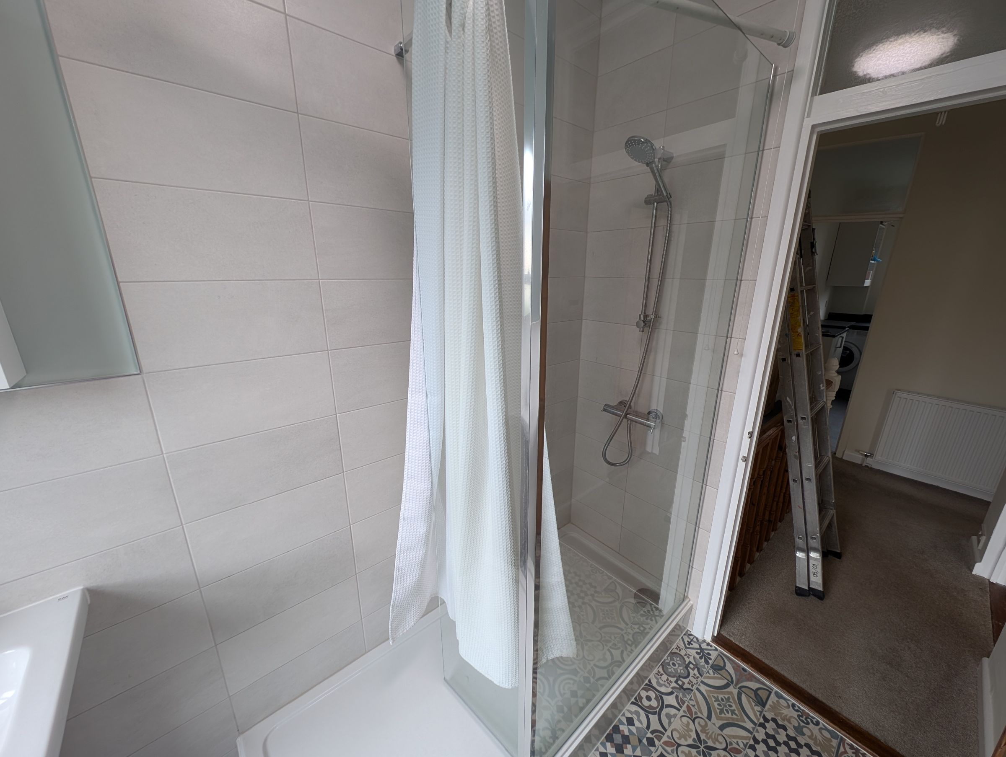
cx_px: 503
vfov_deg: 94.6
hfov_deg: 110.5
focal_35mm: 12
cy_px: 378
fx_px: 349
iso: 34
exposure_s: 1/27.5
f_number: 1.95
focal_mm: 2.23
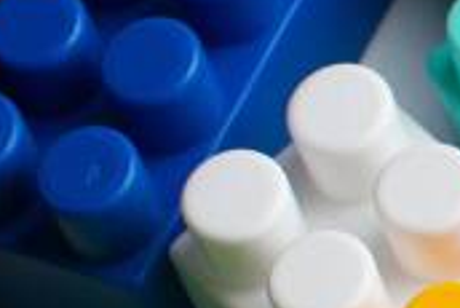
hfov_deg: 5.0
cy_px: 580
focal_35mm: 377
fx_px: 4821
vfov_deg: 3.6
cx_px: 1712
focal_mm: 50
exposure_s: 1/250
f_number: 7.1
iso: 200
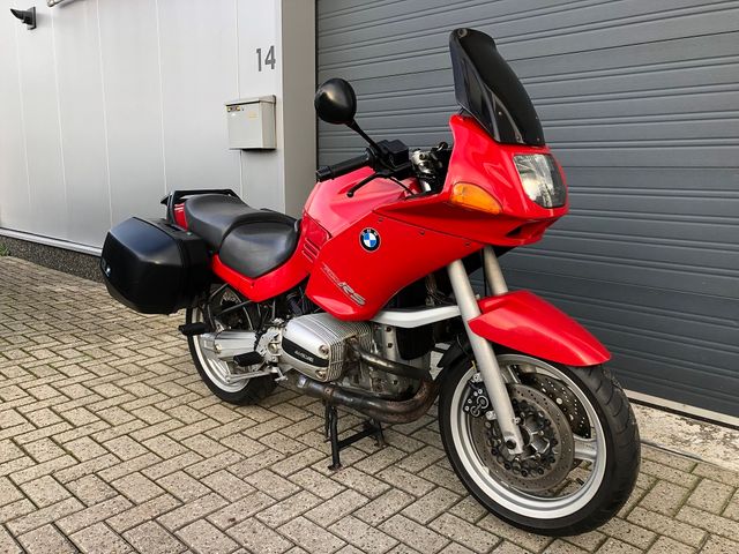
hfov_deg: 63.4
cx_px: 370
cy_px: 277
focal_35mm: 28
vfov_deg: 49.7
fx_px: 598
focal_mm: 3.99
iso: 20
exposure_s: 1/123
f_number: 1.8
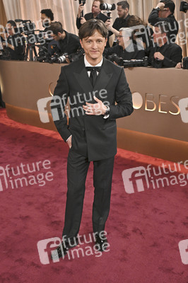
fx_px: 330
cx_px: 94
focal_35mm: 42
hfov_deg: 31.8
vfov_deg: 46.4
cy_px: 142
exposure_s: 1/320
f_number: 5.6
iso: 2500
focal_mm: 42
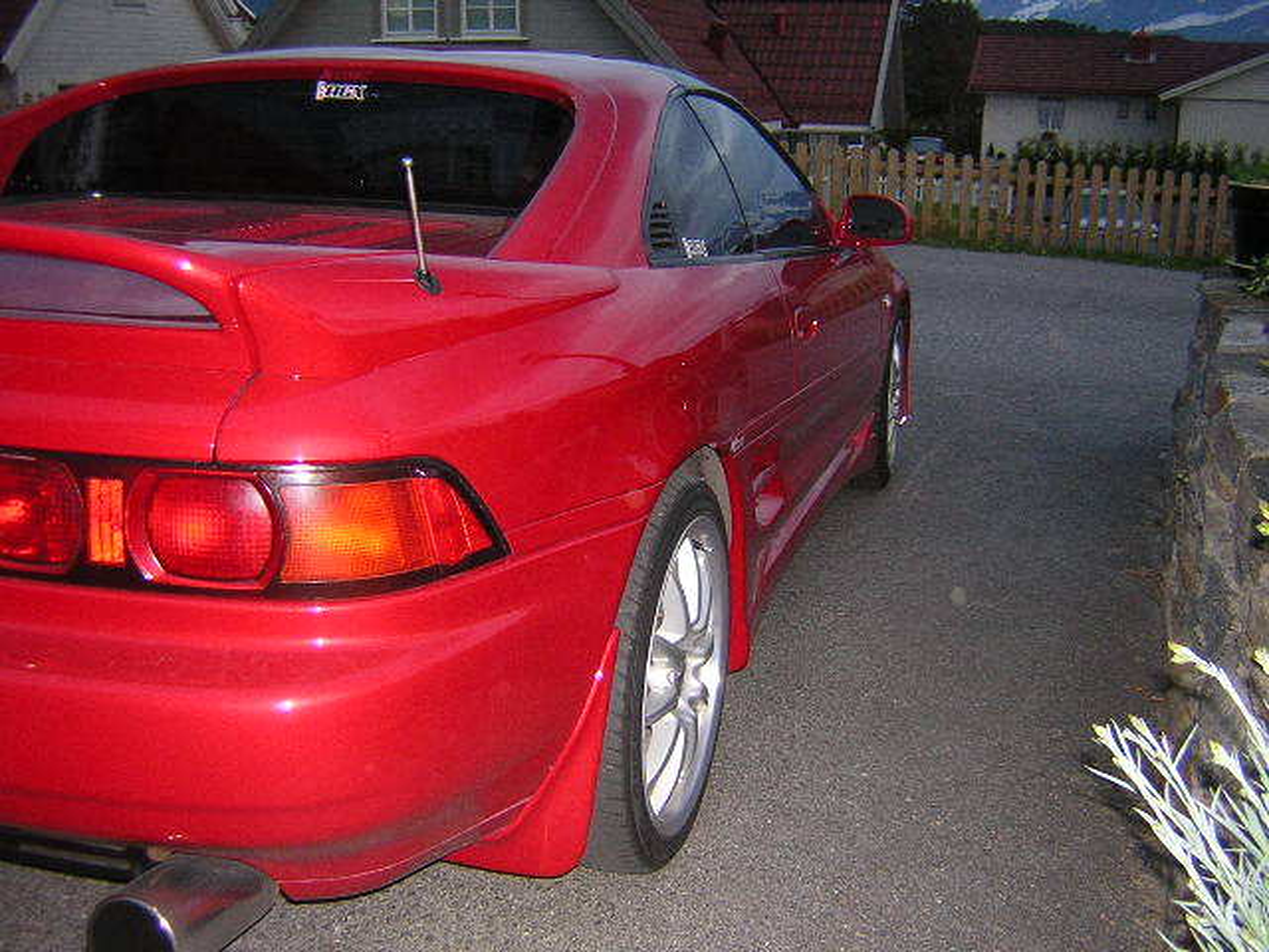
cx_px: 634
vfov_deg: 39.7
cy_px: 476
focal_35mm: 36
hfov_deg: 51.4
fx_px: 1320
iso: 312
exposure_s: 1/60.1
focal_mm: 4.7
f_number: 2.6
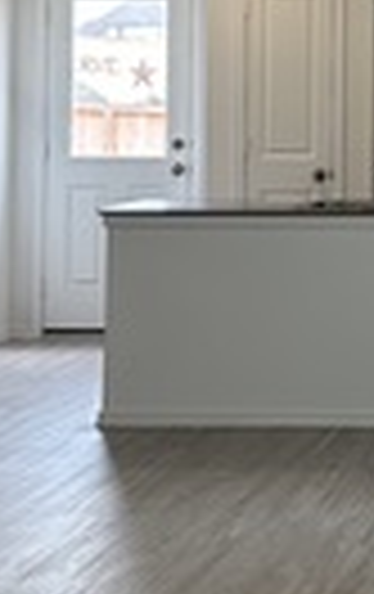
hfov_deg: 10.4
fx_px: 1997
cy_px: 22
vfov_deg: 16.6
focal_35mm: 123
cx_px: 532
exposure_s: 1/166
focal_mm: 6.86
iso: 100
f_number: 1.78
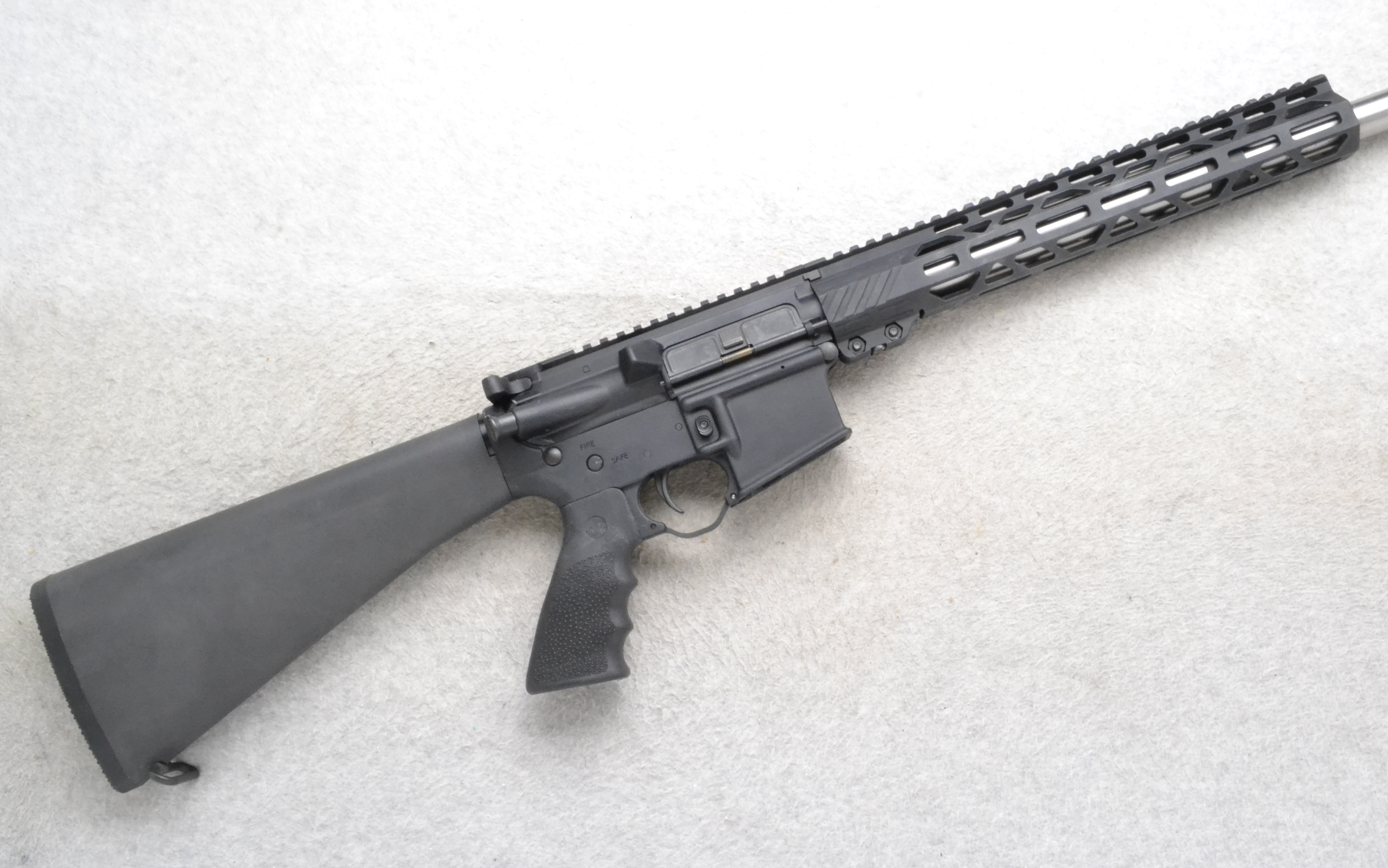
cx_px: 768
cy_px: 444
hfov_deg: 55.2
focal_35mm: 35
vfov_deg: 36.3
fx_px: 1324
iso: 3200
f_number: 20
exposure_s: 1/60
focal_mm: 20
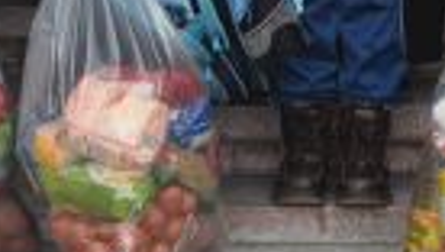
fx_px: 3875
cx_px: -26
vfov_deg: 3.6
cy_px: -506
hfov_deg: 6.5
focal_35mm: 328
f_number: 7.1
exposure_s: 1/200
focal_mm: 36
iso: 200
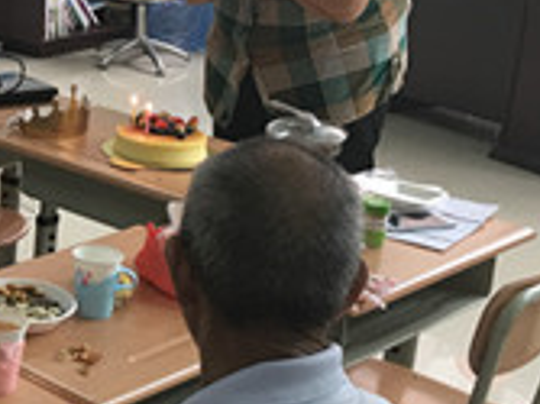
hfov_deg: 20.7
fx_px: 1356
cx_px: -142
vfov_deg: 16.9
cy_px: 147
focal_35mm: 87
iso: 40
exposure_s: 1/33
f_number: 2.2
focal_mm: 4.15
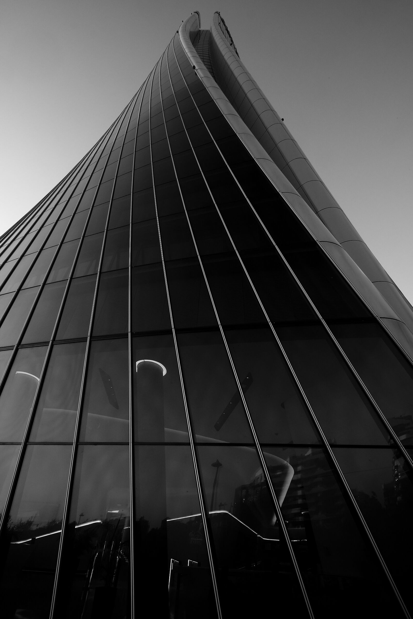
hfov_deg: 77.3
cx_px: 206
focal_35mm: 15
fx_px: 258
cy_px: 310
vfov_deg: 100.4
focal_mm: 10
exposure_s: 1/125
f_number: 10
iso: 400
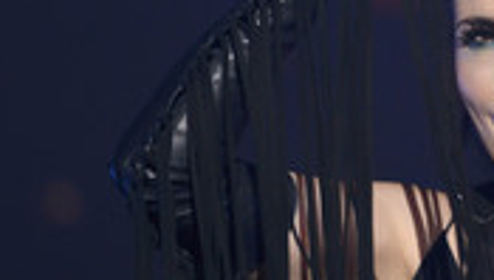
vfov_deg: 2.3
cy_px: 195
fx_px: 7070
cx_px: 563
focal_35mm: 539
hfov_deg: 4.0
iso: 1250
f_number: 2.8
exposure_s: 1/250
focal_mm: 200
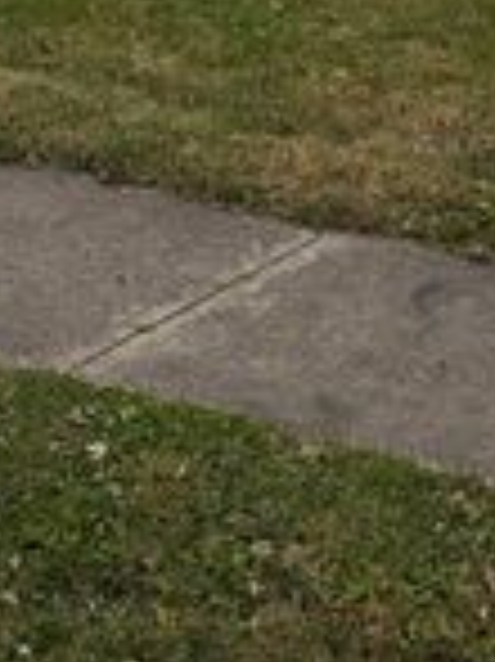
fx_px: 2253
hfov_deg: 12.5
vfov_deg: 13.7
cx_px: 418
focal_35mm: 118
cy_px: -745
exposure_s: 1/1953
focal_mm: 5.96
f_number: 1.6
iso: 50
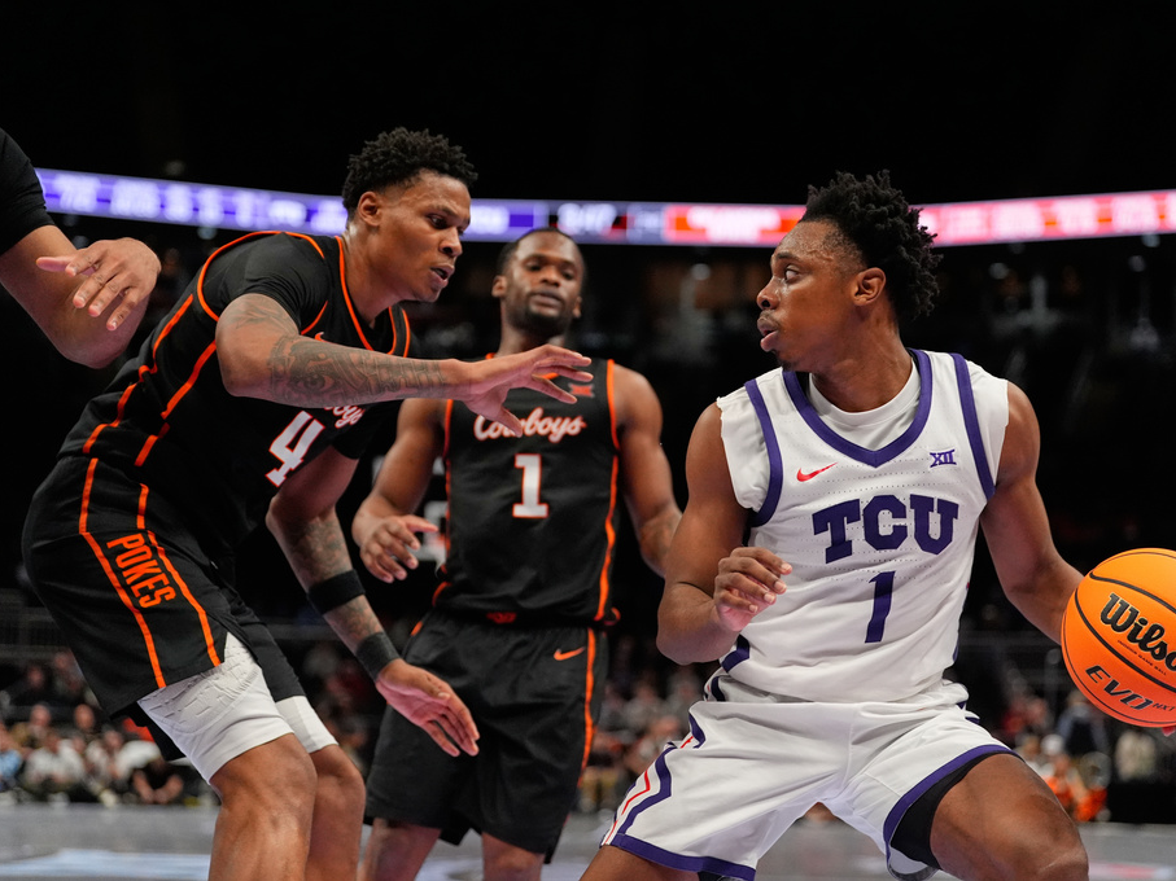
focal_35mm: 76
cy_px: 440
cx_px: 635
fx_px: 2582
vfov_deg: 19.4
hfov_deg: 25.7
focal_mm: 70
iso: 4000
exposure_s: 1/2000
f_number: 2.8
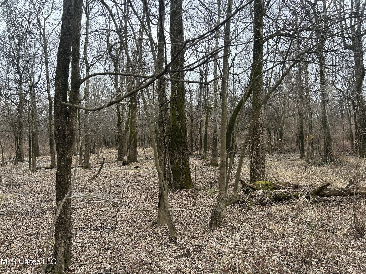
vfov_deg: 53.1
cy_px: 137
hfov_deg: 67.3
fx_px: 275
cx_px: 183
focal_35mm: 26
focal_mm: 5.7
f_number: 1.5
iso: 50
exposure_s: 1/601
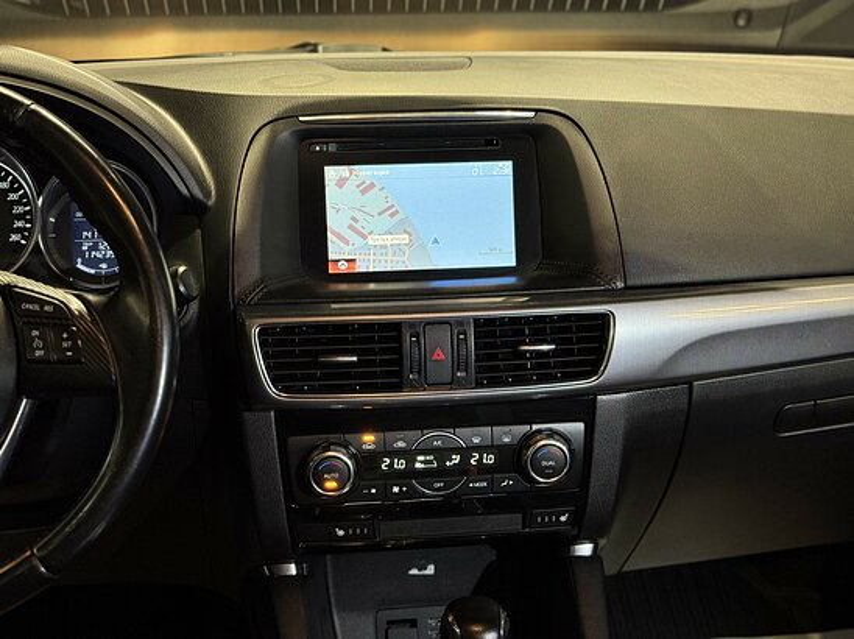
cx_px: 427
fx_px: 1183
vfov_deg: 30.2
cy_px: 320
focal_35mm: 48
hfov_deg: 39.7
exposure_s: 1/65
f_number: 1.78
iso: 80
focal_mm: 6.76
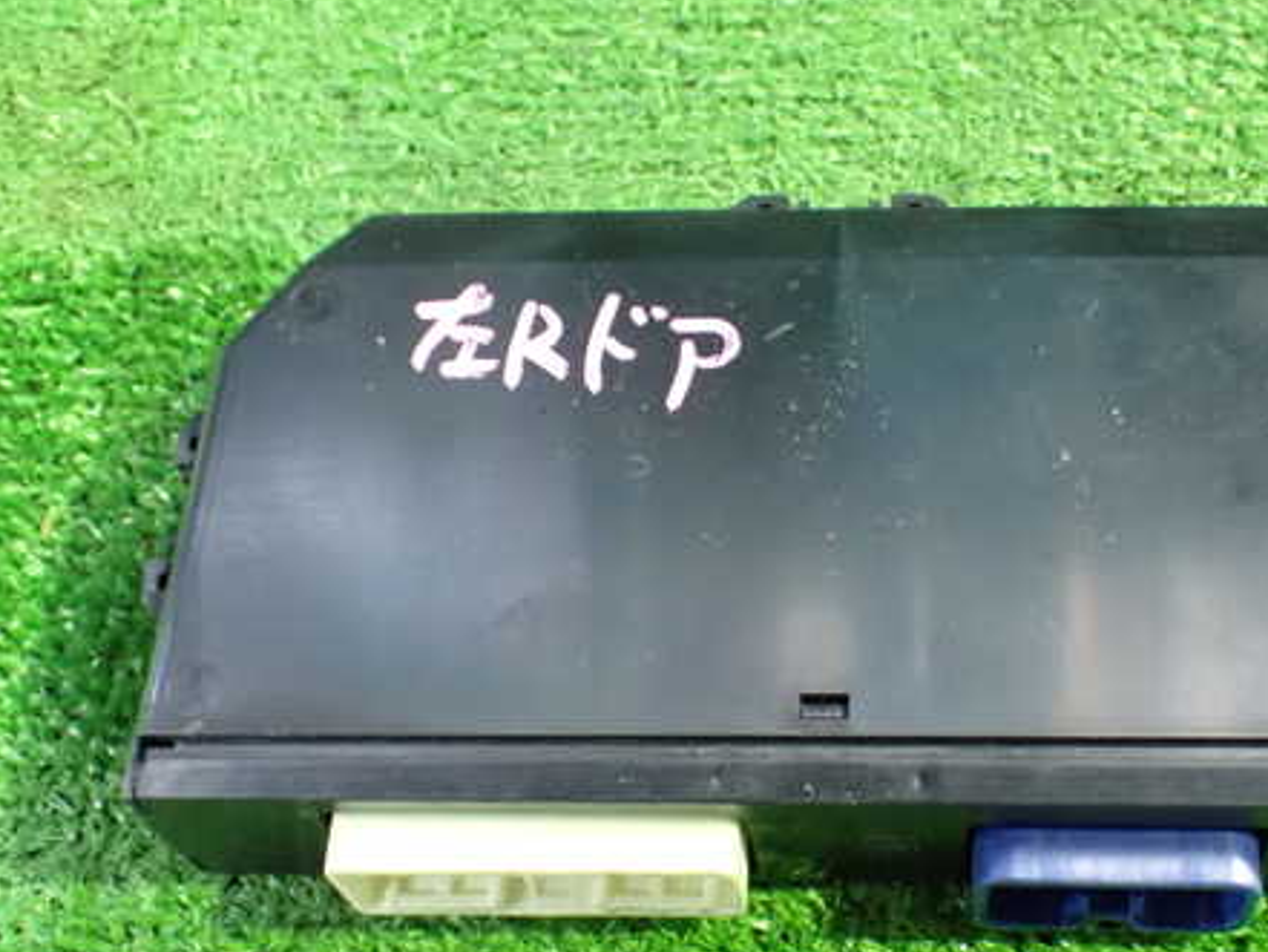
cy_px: 555
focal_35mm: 49
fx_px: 1795
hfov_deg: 38.6
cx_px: 811
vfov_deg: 29.6
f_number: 2.5
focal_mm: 6.37
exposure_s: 1/40
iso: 1250
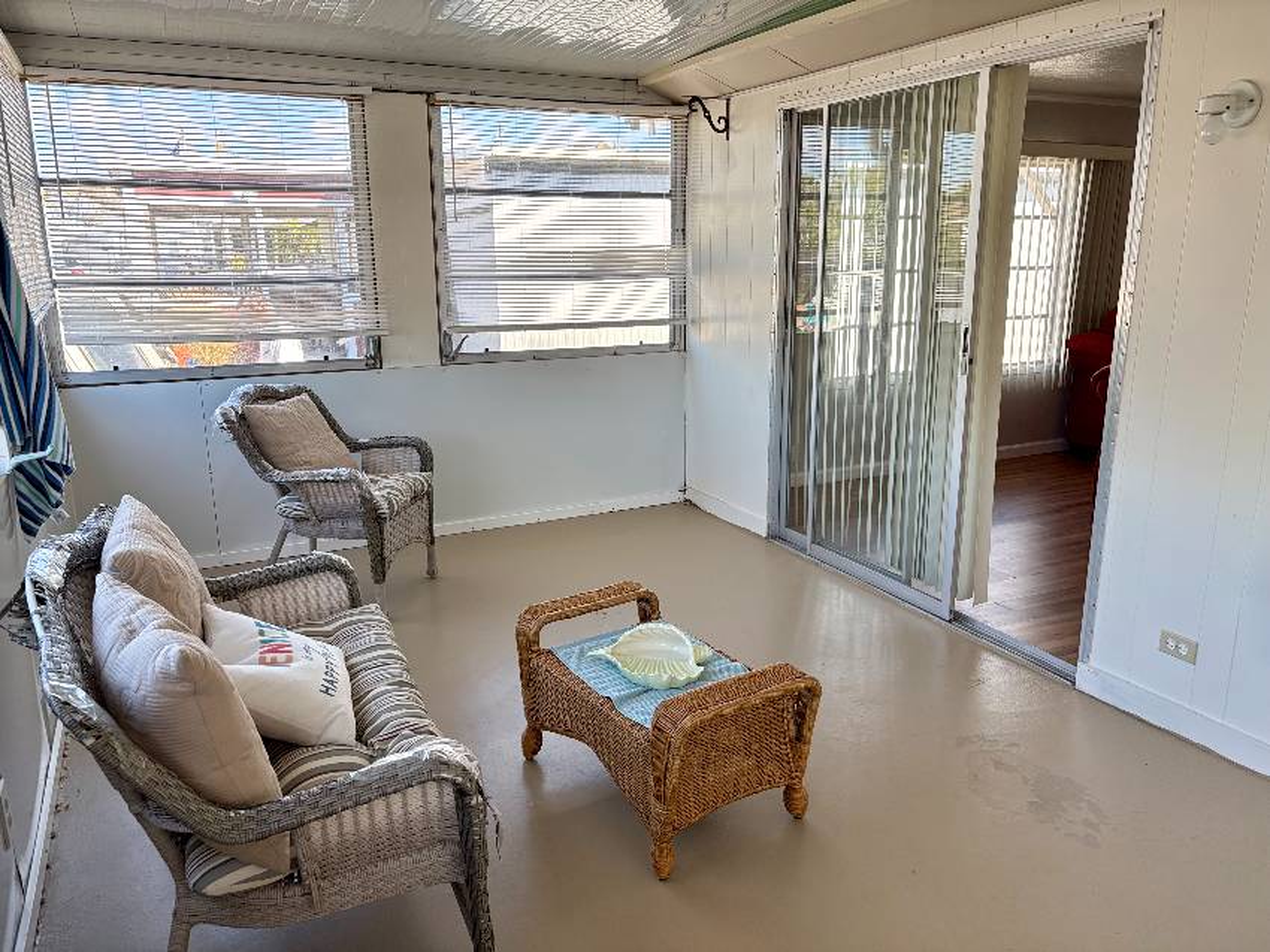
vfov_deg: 53.0
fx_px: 954
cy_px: 476
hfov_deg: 67.3
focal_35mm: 26
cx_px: 635
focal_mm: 5.96
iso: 125
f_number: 1.6
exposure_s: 1/233
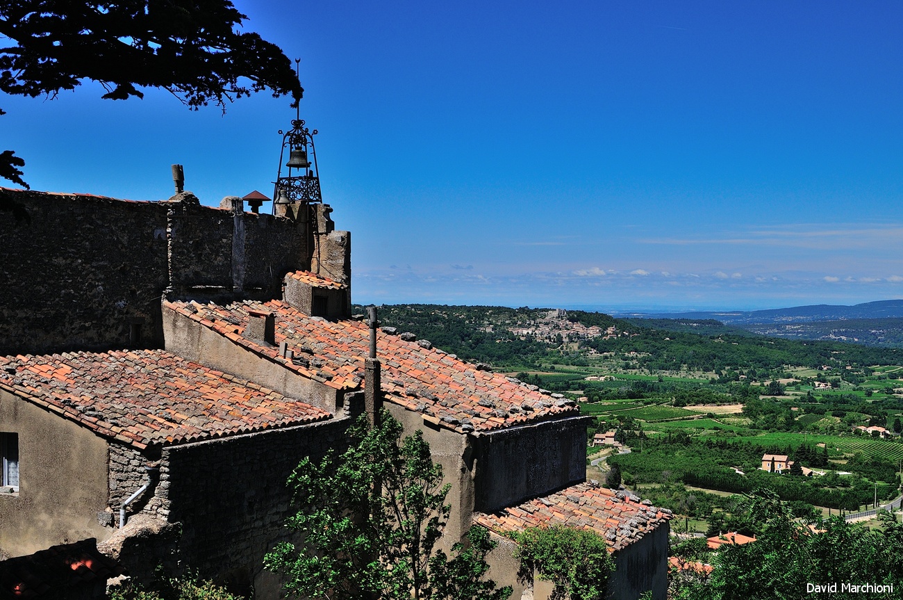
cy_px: 300
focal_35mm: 42
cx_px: 452
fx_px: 1052
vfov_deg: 31.8
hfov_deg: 46.5
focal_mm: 28
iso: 200
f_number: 13
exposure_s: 1/500
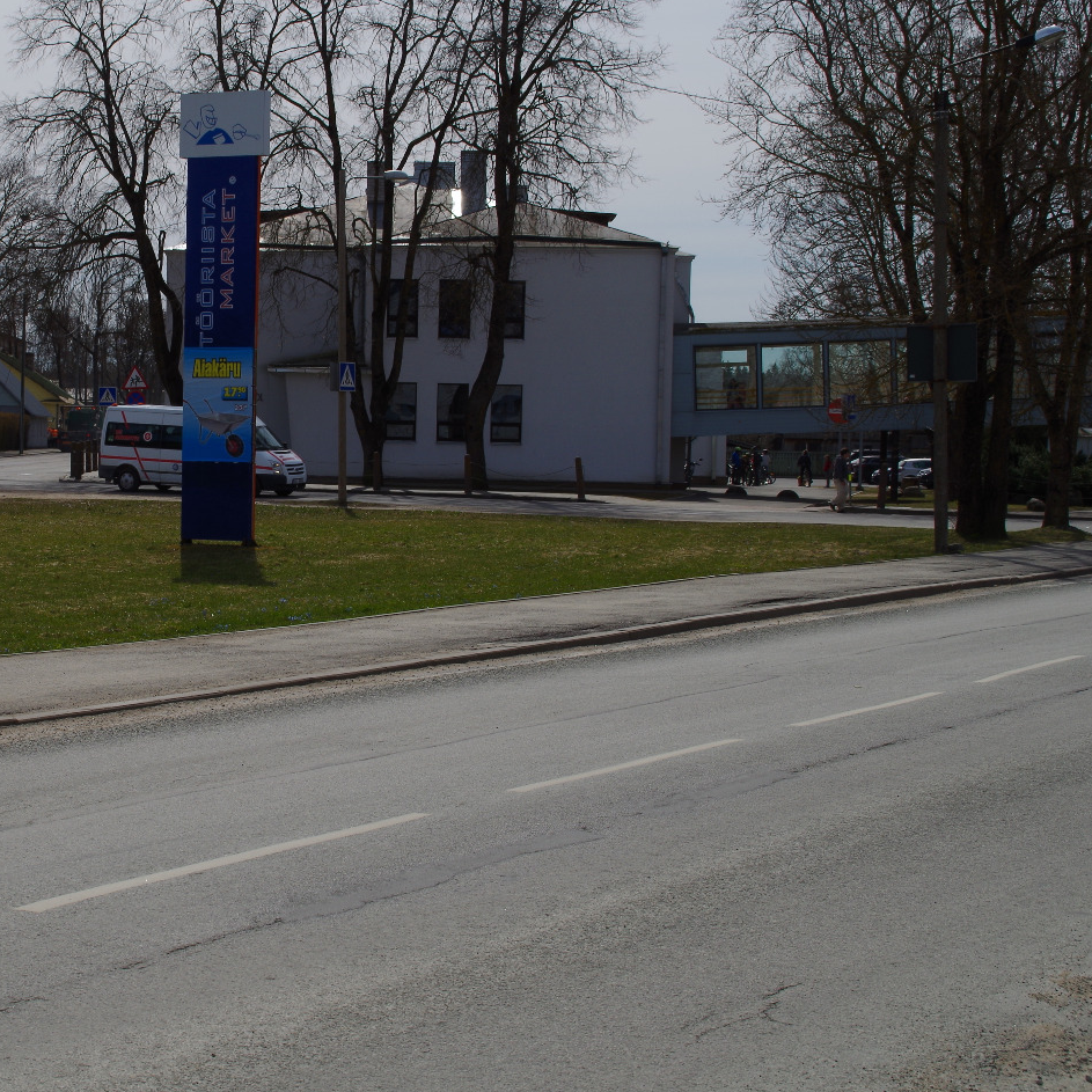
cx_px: 191
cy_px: 471
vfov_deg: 19.7
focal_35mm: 88
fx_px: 3141
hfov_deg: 19.5
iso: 100
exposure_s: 1/200
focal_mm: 40
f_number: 14
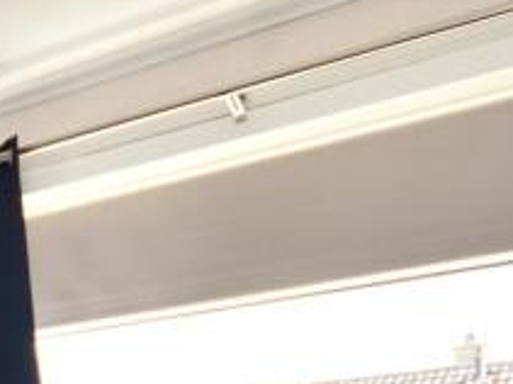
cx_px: -445
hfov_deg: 19.5
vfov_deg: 19.2
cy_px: 521
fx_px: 1037
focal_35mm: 70
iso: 220
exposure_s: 1/60
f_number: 4
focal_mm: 10
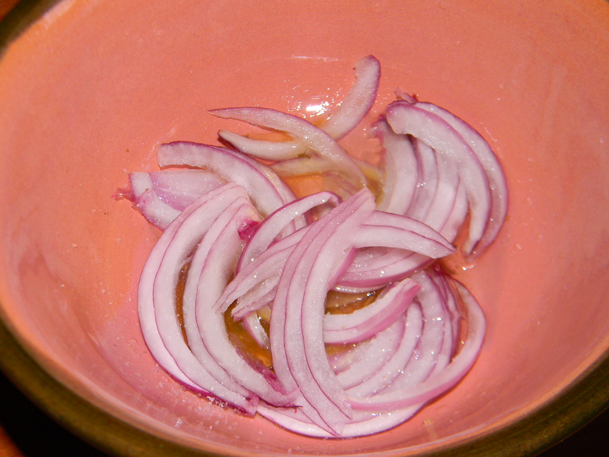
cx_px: 304
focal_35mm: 47
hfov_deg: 40.4
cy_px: 228
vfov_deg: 30.9
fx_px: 827
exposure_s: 1/30
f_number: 3.9
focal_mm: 8.6
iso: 200
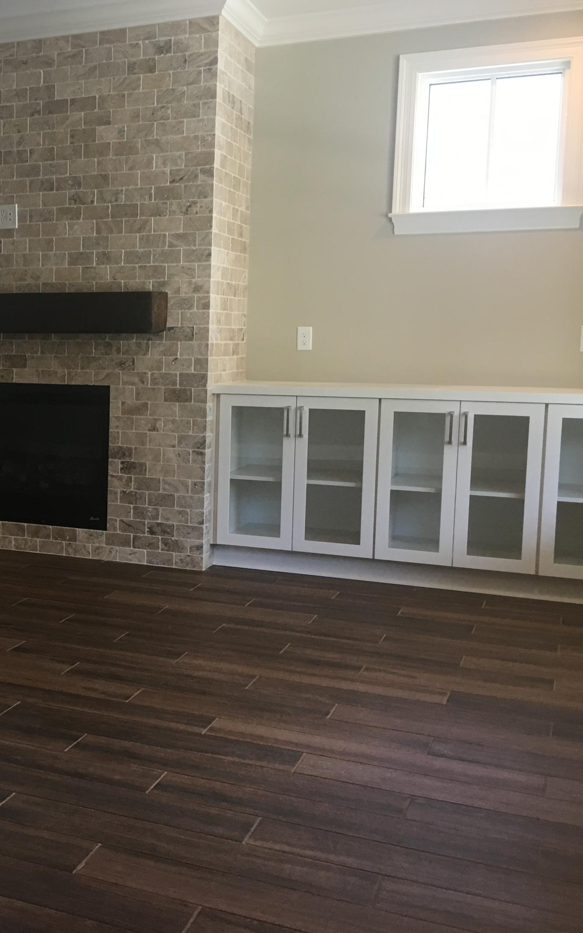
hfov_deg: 29.2
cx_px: 48
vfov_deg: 47.2
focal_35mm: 42
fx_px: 1068
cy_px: 461
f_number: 2.2
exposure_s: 1/30
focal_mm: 4.15
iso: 40
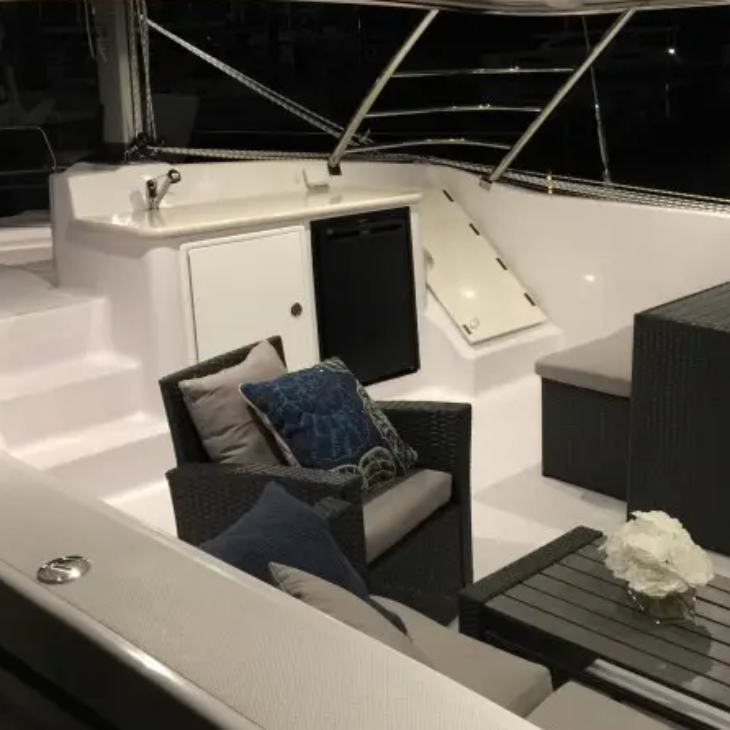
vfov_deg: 36.6
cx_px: 442
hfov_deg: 36.6
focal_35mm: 46
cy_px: 272
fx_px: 1098
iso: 80
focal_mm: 4.15
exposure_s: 1/4
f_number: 2.2
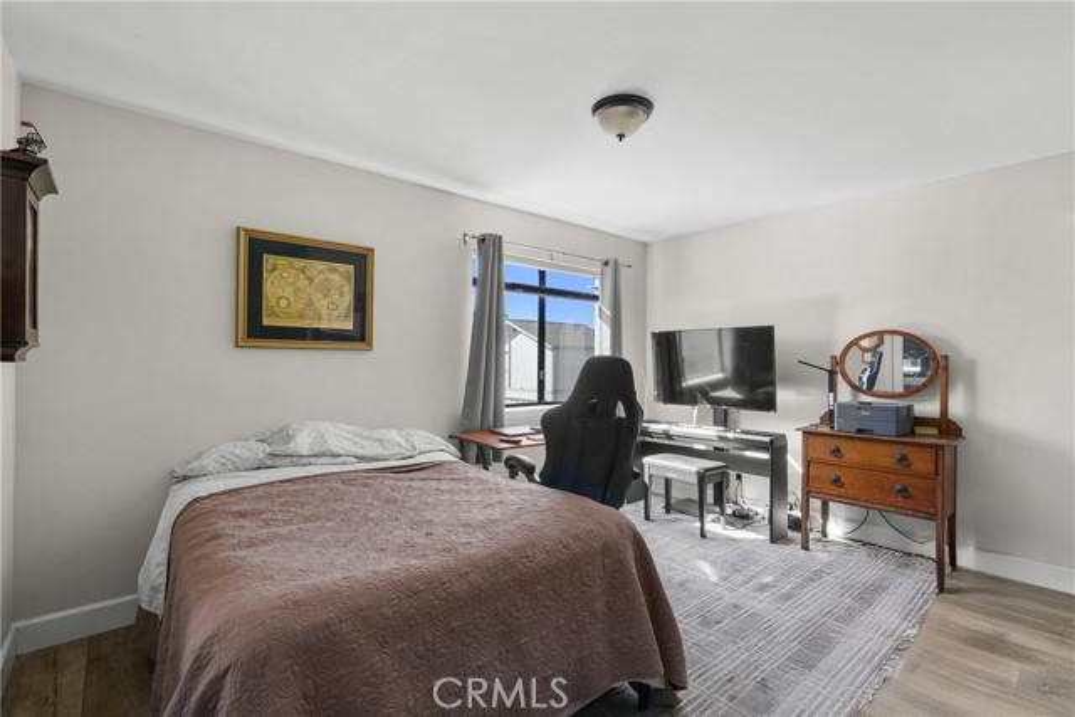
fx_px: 478
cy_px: 358
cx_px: 538
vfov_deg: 73.8
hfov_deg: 96.7
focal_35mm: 16
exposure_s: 1/1250
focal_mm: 16
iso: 1000
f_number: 8
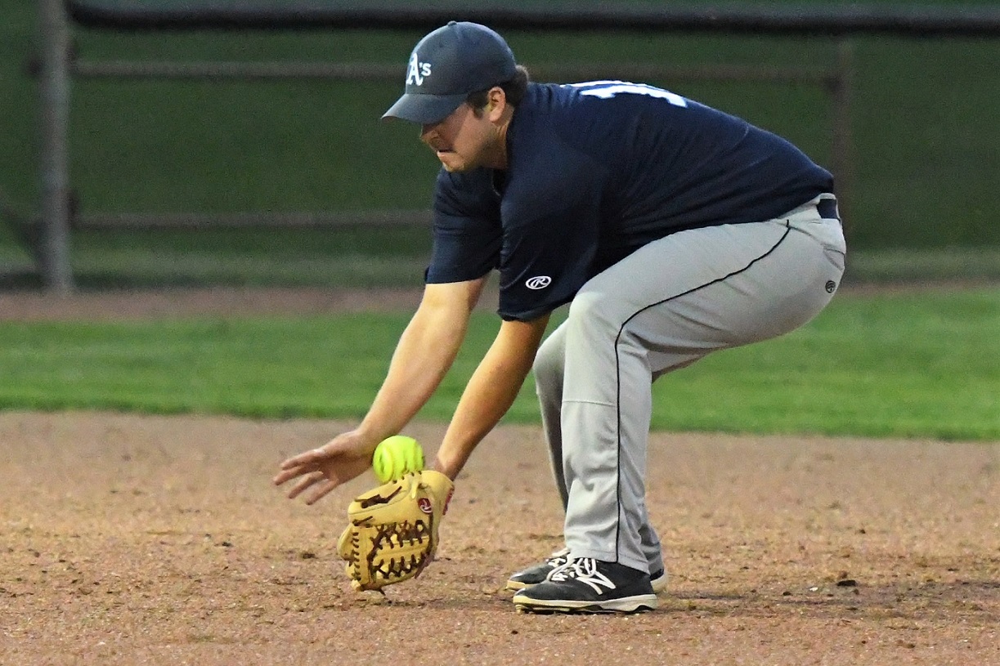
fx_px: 6665
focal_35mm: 240
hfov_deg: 8.6
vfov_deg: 5.7
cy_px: 333
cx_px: 500
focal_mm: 160
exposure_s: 1/1000
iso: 10000
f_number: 2.8
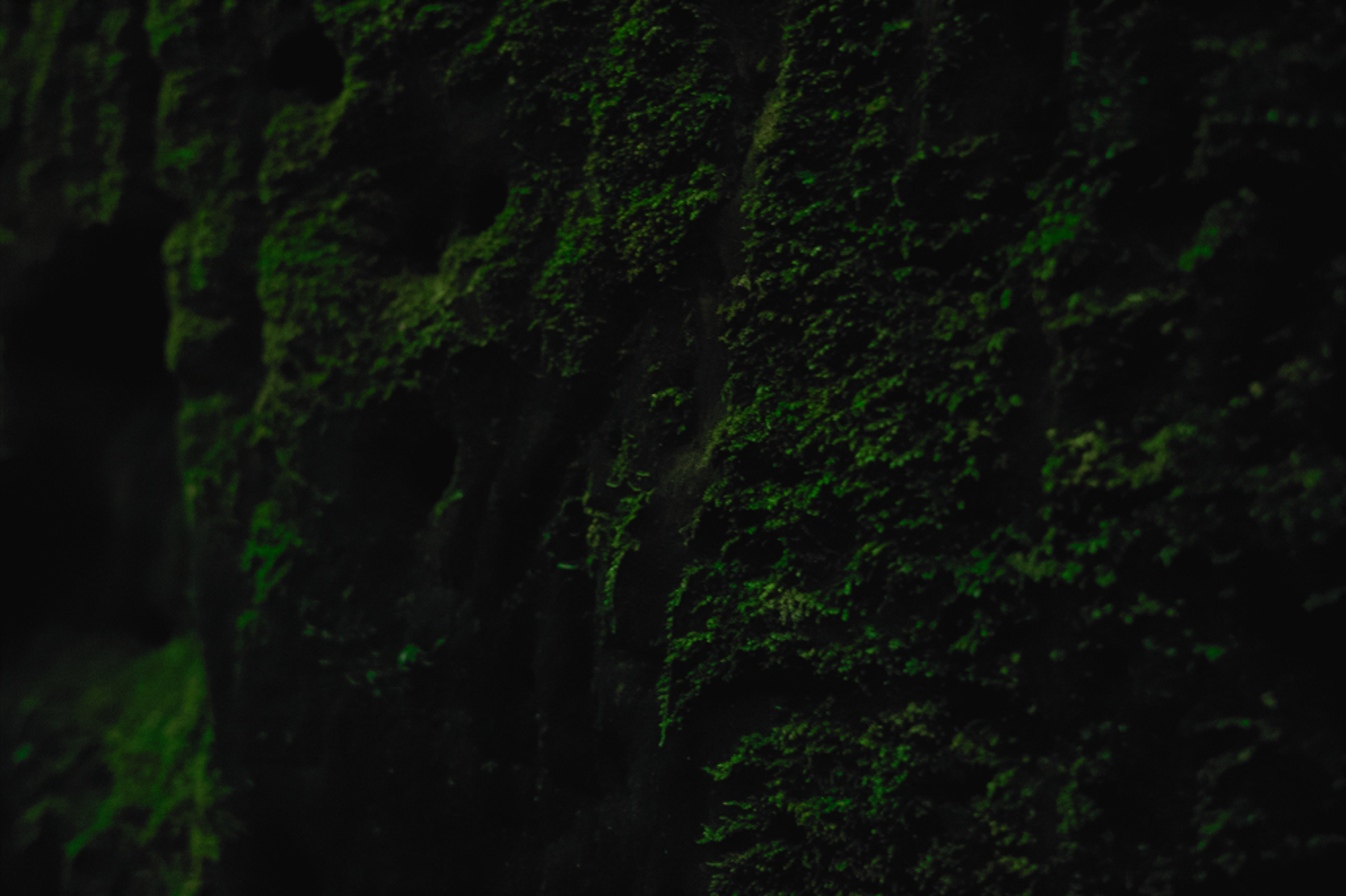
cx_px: 673
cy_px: 448
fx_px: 1532
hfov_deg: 47.4
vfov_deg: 32.6
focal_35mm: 41
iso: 400
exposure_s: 1/20
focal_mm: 24.2
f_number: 3.2
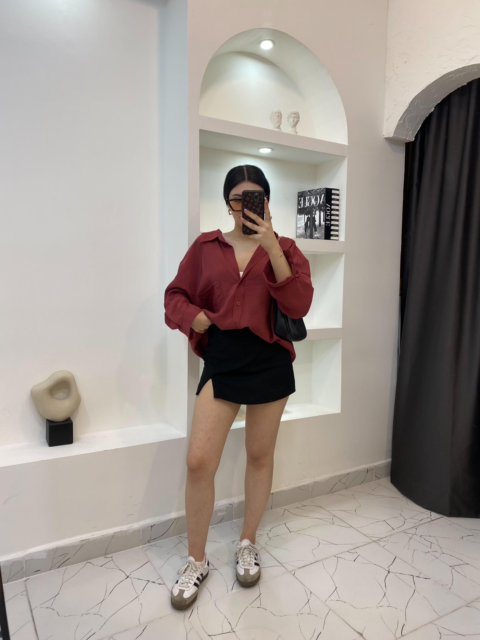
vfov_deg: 67.3
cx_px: 240
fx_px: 481
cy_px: 320
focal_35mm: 26
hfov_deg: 53.1
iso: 64
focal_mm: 4.25
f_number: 1.8
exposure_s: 1/100
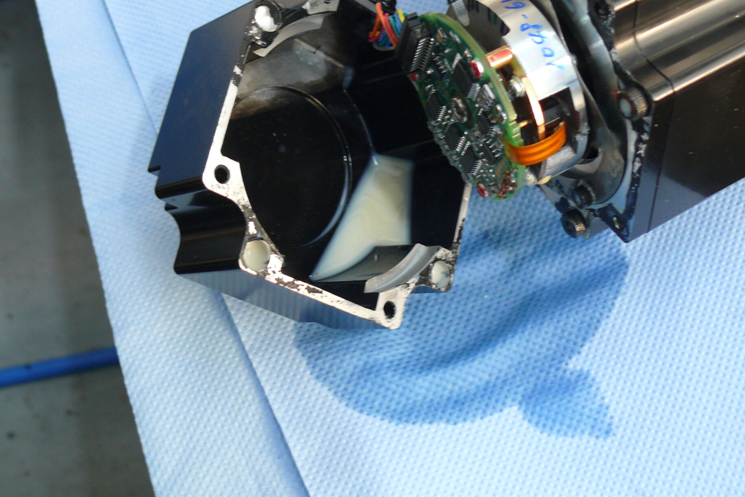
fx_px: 1055
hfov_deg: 38.9
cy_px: 167
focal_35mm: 51
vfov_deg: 26.3
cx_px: 398
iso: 125
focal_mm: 7.4
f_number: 2.8
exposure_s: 1/30
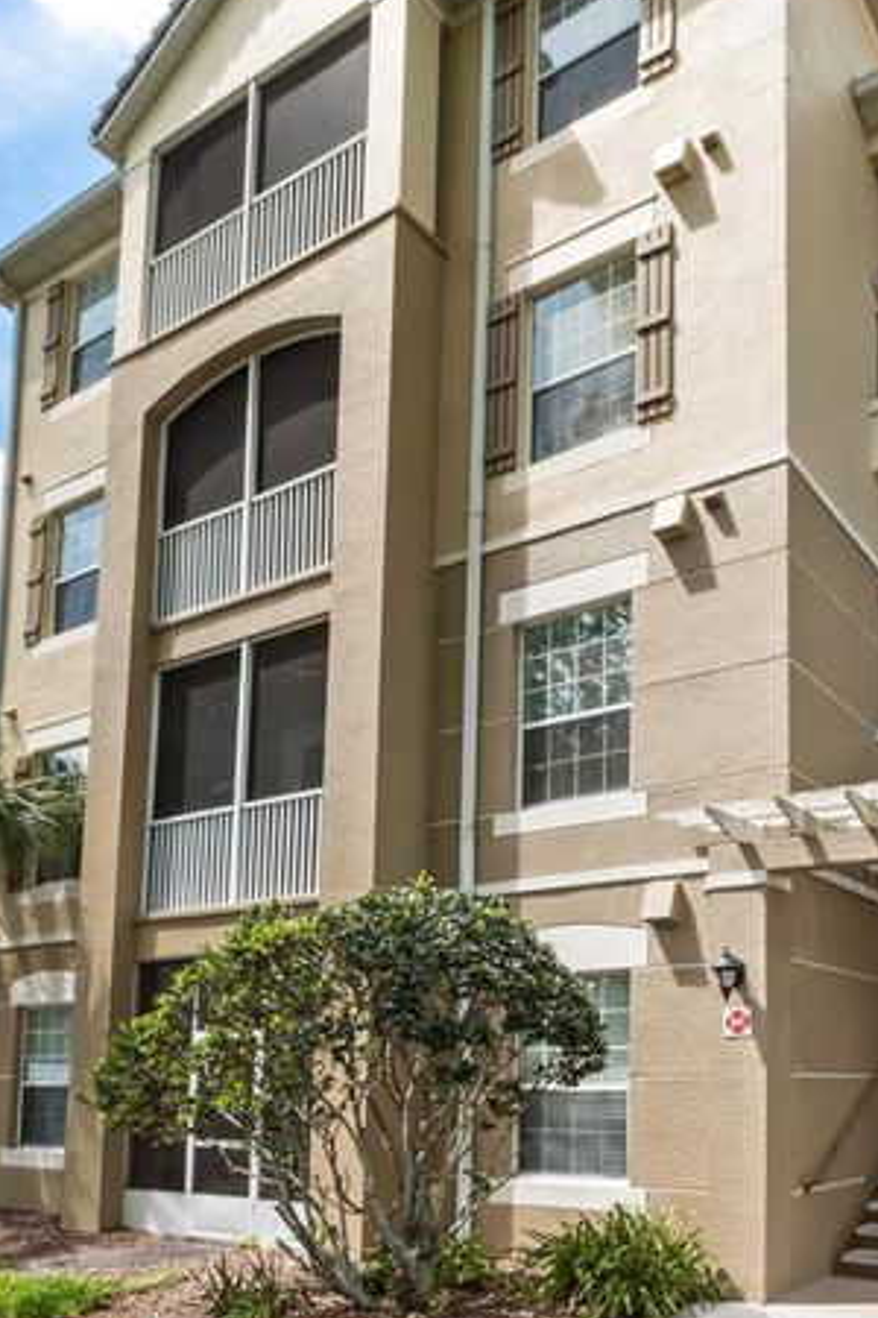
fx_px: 915
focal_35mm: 25
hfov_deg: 50.1
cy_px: 820
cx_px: 609
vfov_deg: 70.4
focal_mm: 10
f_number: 16
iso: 160
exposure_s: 1/80
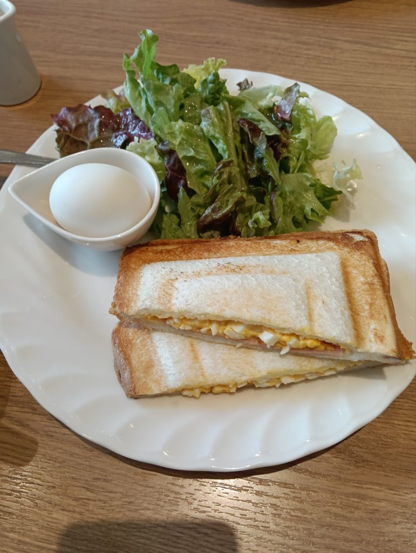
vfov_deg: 65.2
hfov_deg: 51.5
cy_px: 276
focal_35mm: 27
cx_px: 208
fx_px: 432
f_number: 1.8
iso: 80
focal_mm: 3.98
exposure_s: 1/33.3
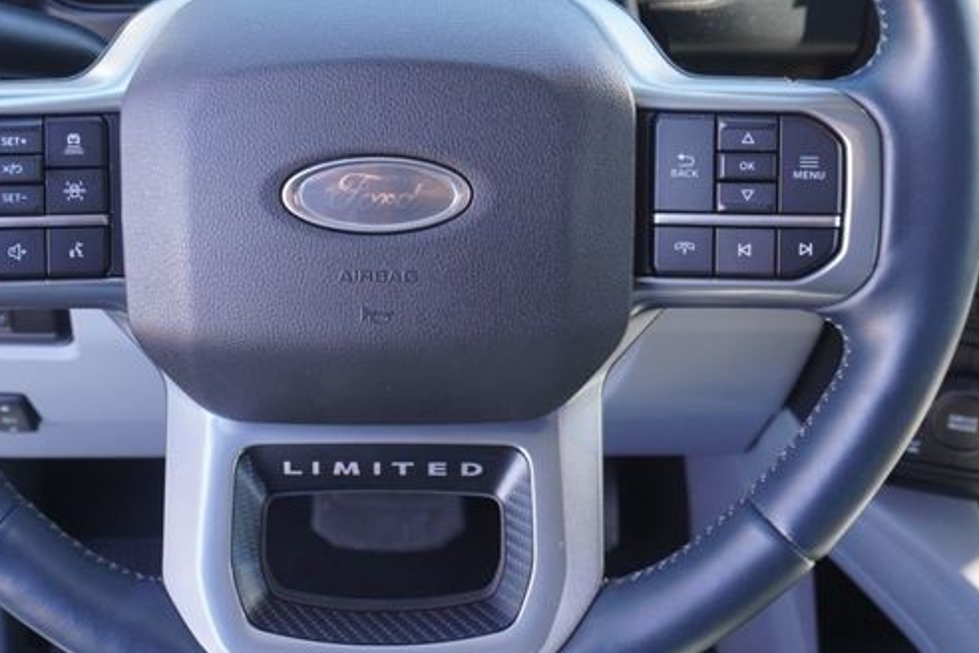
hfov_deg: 39.4
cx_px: 386
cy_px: 171
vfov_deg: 26.7
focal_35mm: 50
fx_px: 1360
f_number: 4
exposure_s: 1/60
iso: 320
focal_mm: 16
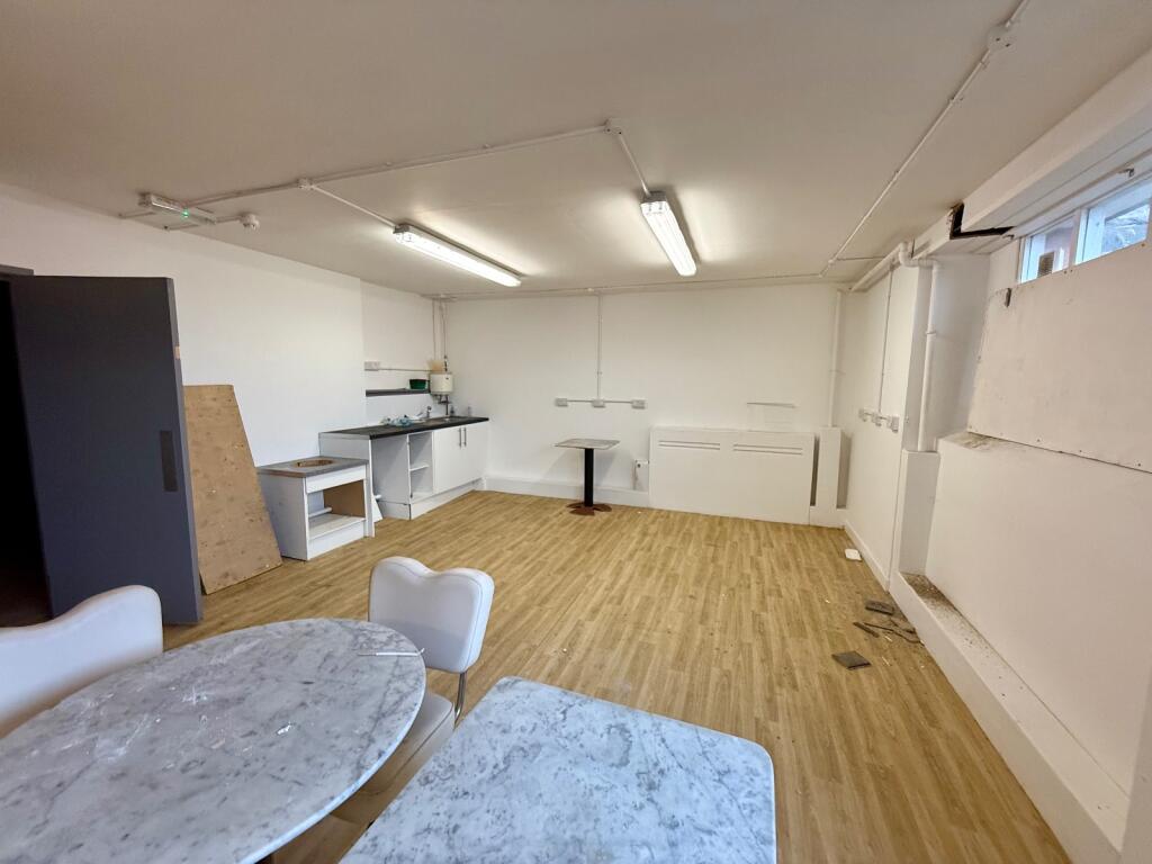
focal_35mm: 14
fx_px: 466
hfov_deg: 102.1
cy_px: 432
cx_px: 576
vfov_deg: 85.7
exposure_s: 1/100
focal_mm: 2.22
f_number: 2.2
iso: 250
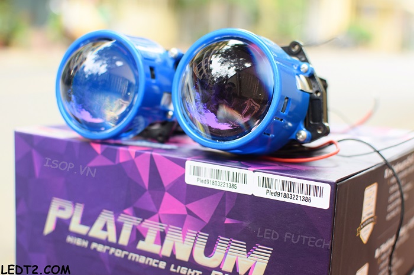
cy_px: 138
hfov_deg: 37.9
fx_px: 603
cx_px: 207
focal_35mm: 52
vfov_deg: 25.7
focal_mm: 35
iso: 200
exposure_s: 1/50
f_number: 2.8
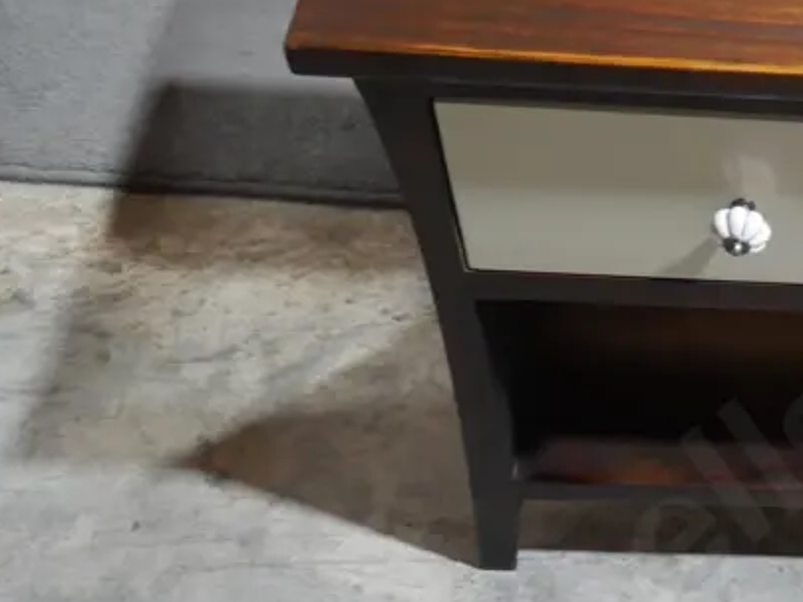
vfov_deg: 20.7
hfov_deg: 24.5
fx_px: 1647
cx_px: 996
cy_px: 305
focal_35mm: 71
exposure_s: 1/60
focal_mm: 14
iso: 640
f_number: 3.5
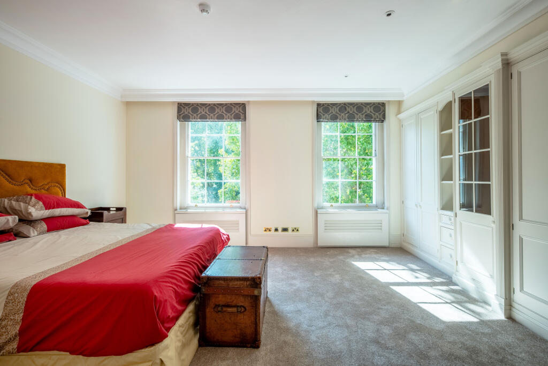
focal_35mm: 16
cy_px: 183
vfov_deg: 73.8
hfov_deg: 96.7
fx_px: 244
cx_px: 274
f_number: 8
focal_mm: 16
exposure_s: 1/800
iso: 250
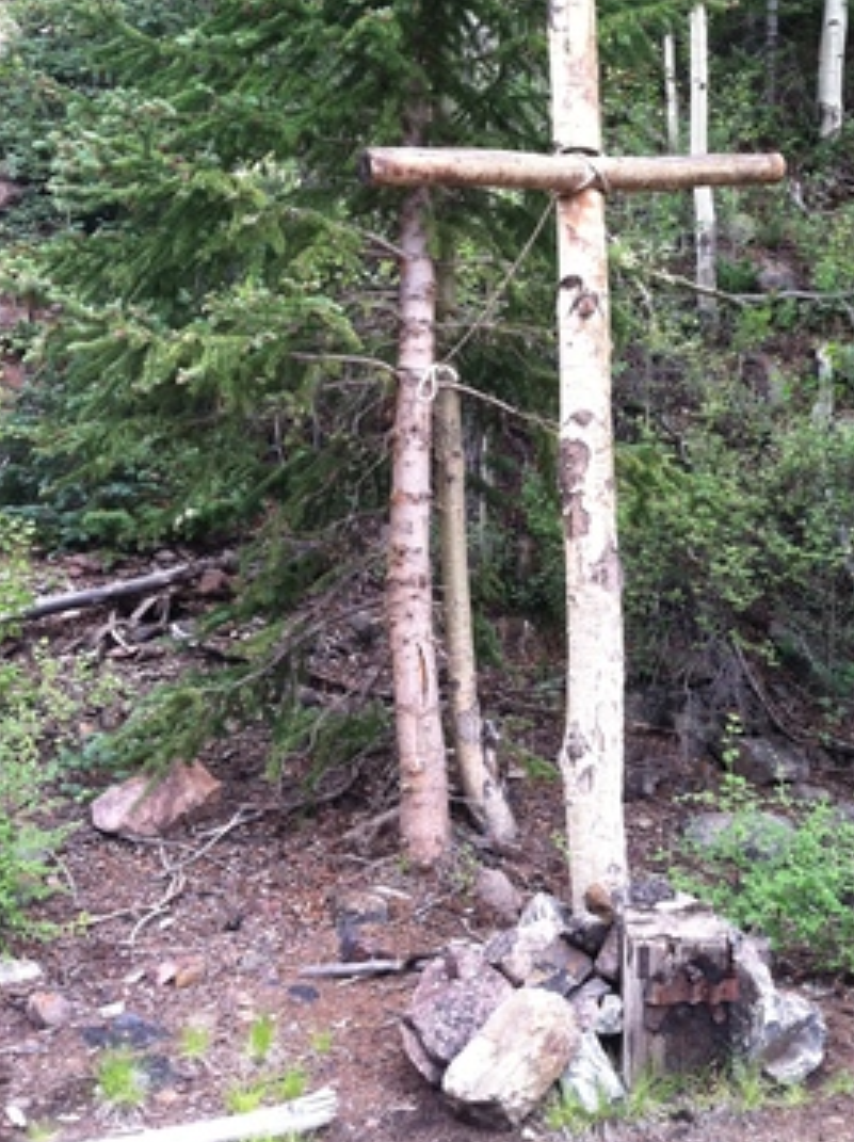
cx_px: 558
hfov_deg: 30.6
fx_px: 1549
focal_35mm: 47
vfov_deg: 40.0
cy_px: 387
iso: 125
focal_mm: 3.85
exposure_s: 1/120
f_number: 2.8
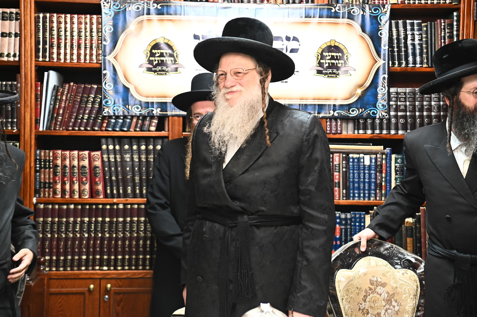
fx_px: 821
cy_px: 158
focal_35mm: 62
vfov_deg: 21.9
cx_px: 238
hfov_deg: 32.4
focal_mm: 62
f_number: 4
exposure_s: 1/160
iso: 3200
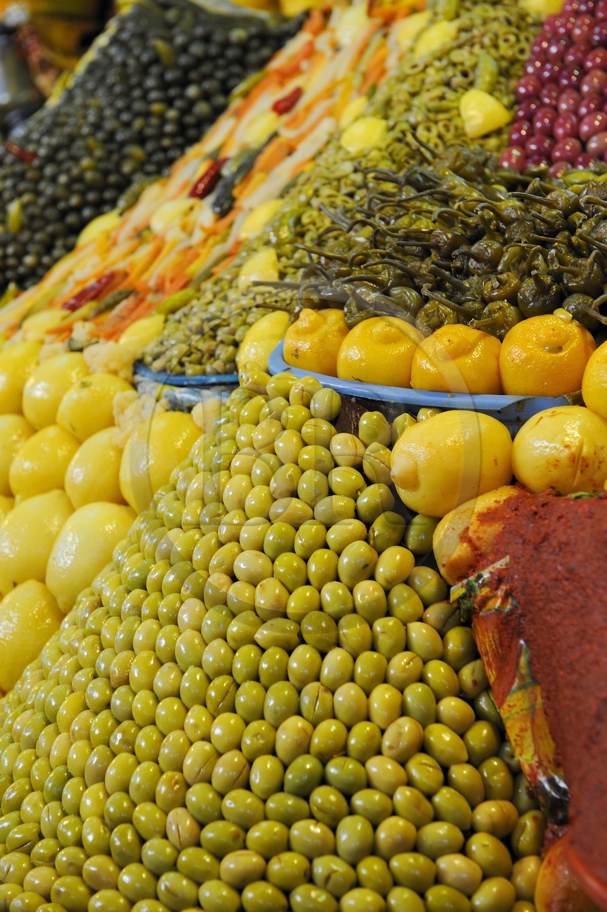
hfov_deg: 19.4
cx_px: 304
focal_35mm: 70
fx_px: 1773
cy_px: 456
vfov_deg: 28.9
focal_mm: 70
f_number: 5.6
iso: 800
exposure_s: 1/50
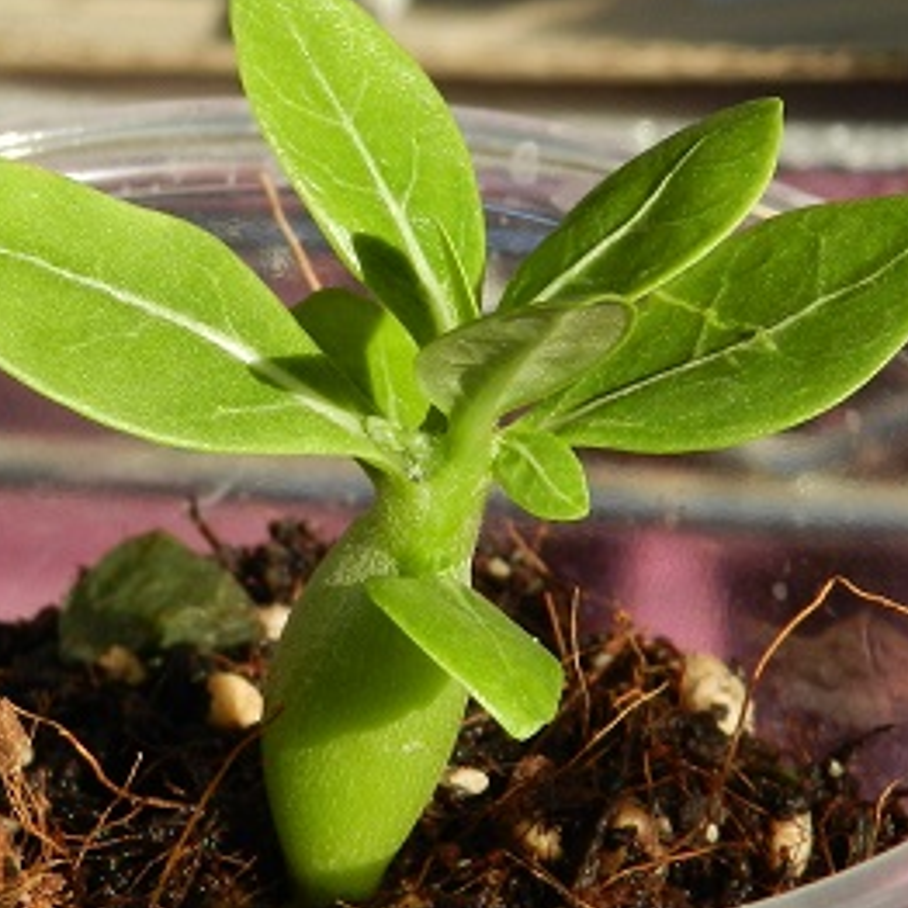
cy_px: 399
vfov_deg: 27.7
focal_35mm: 62
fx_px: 1840
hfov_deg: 27.7
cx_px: 367
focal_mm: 8.1
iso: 160
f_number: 4.2
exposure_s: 1/500
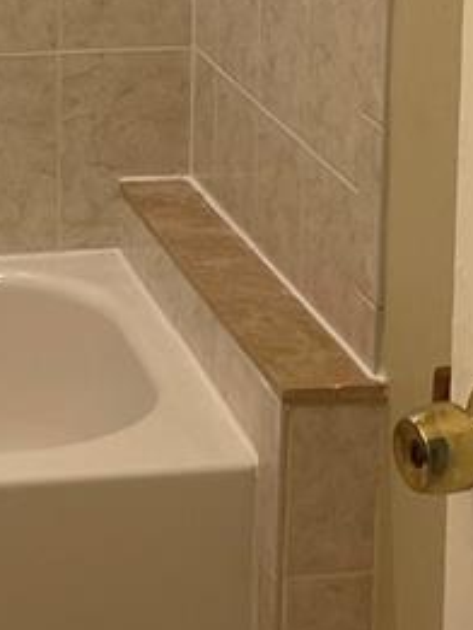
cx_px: -7
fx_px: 2093
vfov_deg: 16.7
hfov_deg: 12.7
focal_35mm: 115
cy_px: -34
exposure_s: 1/120
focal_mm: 5.1
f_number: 1.6
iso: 80
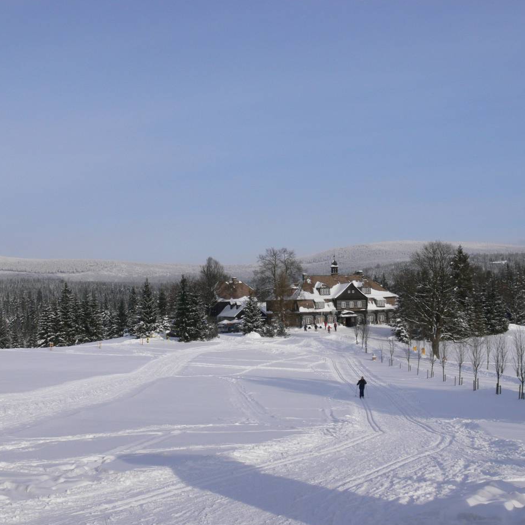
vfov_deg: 40.0
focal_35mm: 42
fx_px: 721
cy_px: 264
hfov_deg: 39.9
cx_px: 214
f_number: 8
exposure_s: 1/500
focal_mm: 7.4
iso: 100
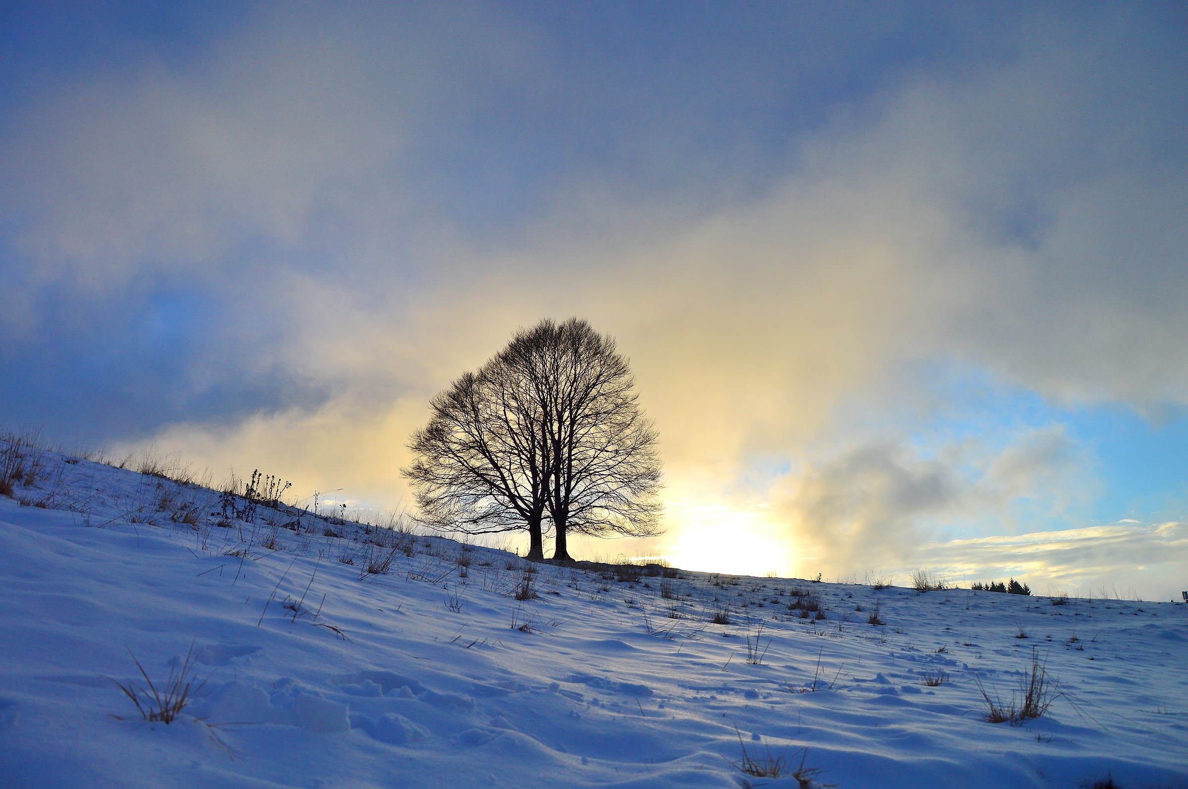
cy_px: 394
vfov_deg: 47.8
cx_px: 594
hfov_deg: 67.4
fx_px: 890
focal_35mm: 27
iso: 200
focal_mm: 18
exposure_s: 1/2000
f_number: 4.5
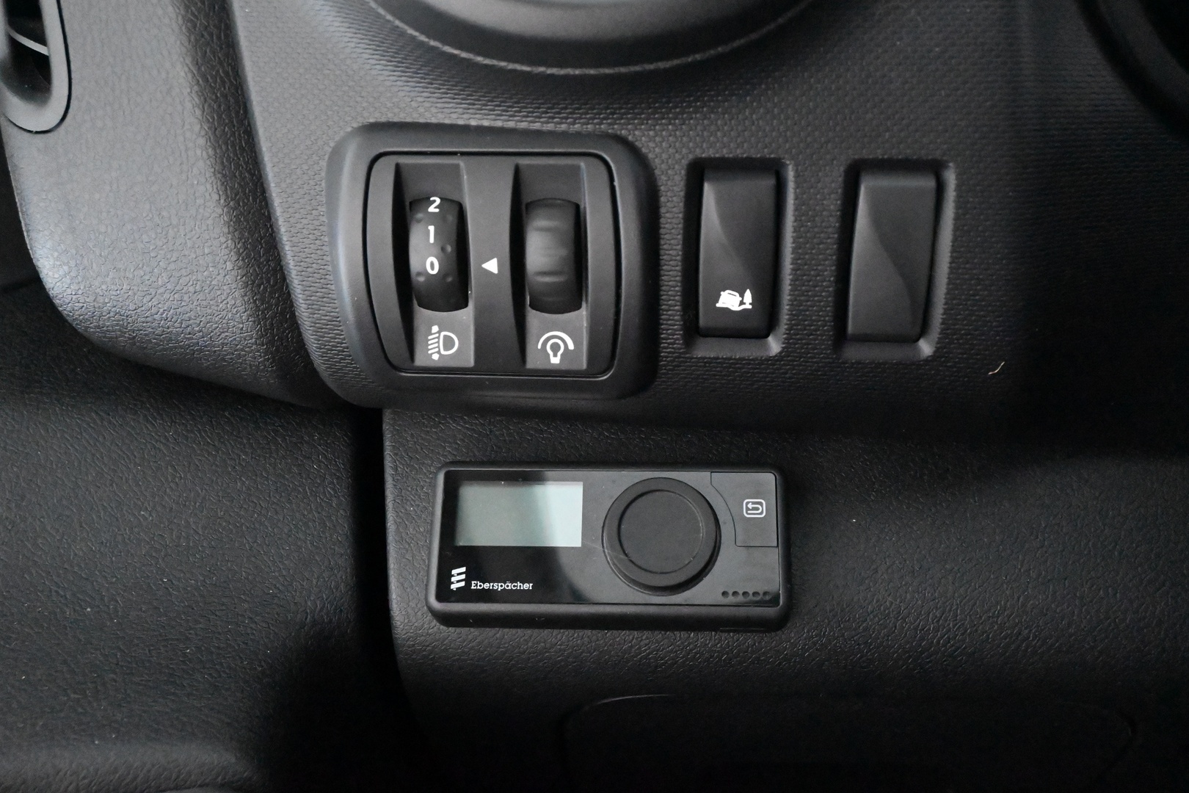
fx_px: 1016
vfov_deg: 42.6
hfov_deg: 60.7
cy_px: 396
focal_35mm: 31
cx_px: 594
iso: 20000
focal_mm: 20.5
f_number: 7.1
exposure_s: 1/30
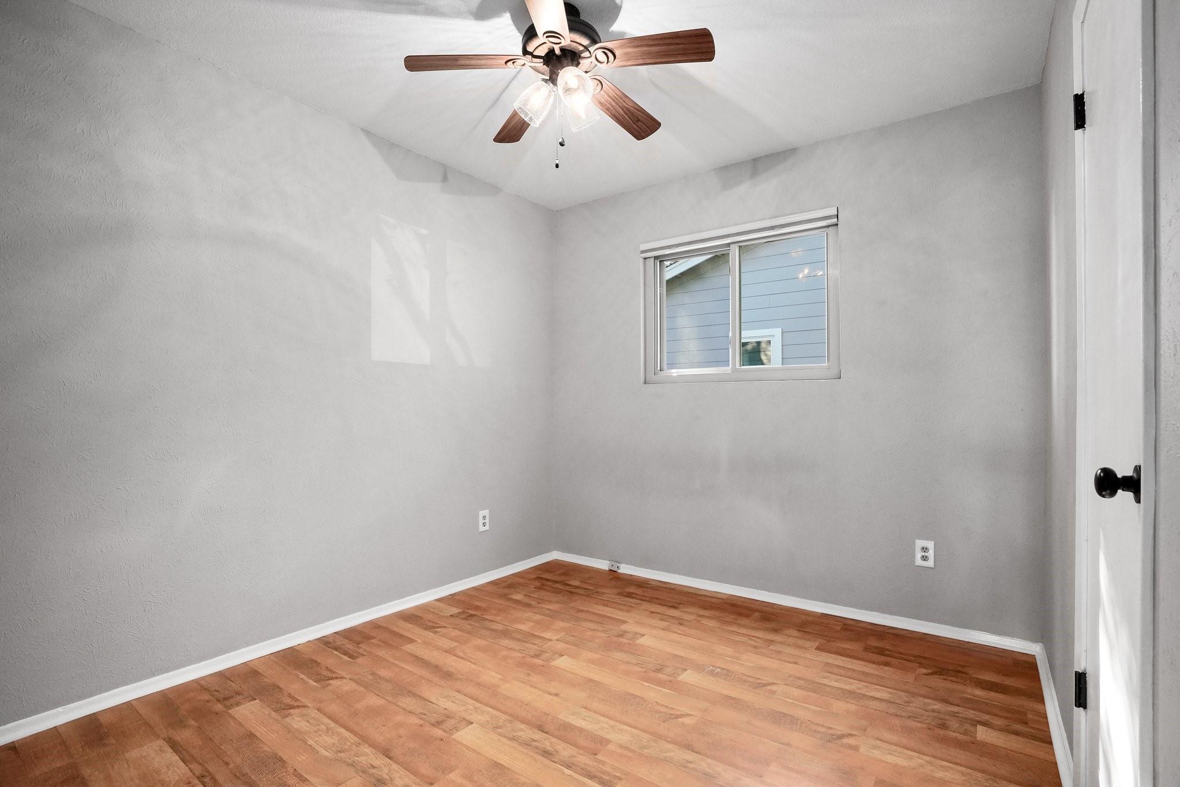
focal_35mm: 16
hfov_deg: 96.7
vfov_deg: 73.8
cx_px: 590
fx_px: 524
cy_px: 394
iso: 2000
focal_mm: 16
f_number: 8
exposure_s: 1/15
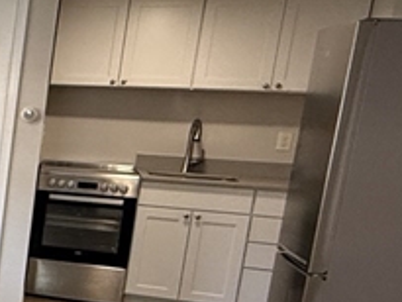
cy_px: 231
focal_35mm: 70
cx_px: -343
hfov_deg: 19.6
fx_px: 813
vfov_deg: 20.8
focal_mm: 2.22
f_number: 2.2
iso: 250
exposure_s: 1/120
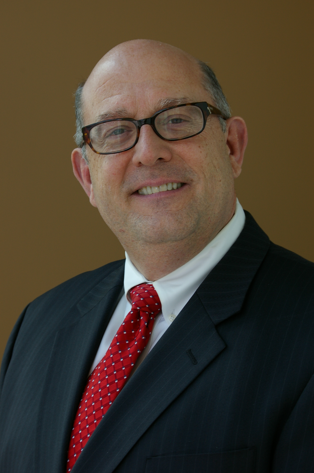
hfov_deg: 18.1
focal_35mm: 75
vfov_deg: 27.0
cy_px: 236
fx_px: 983
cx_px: 157
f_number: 8
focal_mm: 50
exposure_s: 1/30
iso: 200
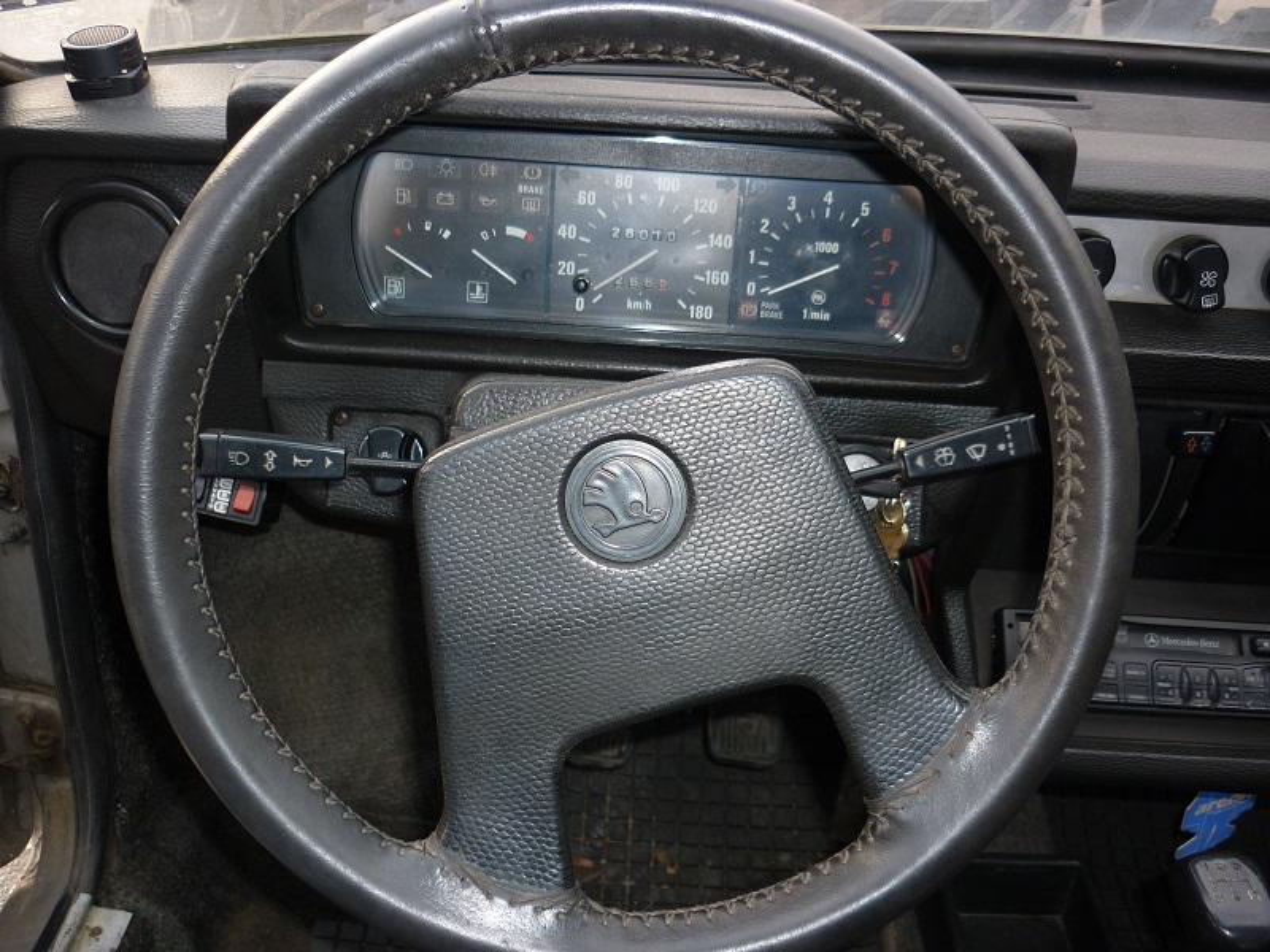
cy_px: 476
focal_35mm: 33
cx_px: 635
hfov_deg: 55.4
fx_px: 1211
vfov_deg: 42.9
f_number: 2.8
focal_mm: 5.5
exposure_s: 1/30
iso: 100
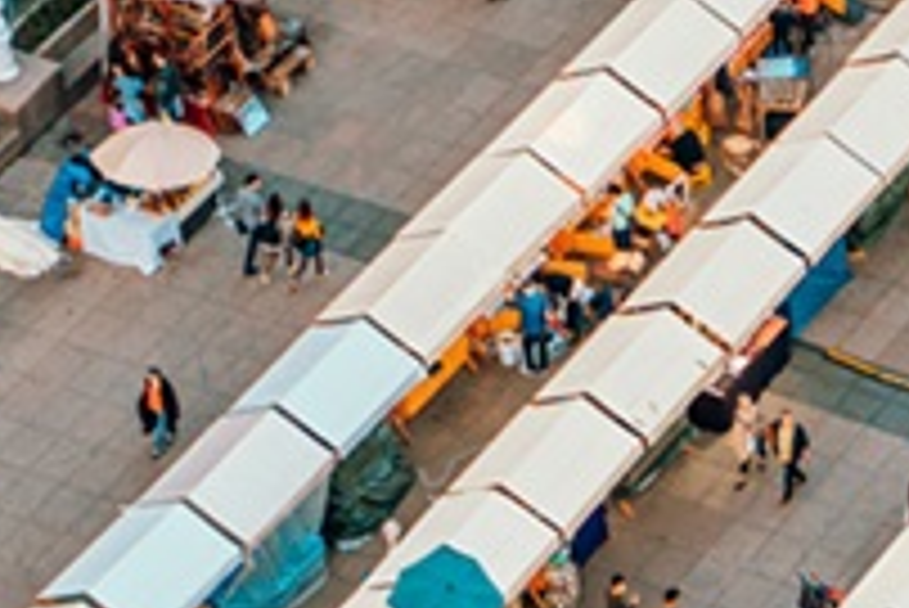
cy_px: 1293
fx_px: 5938
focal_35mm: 235
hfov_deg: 8.5
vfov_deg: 5.7
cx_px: 1438
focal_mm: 55
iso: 640
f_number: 2.2
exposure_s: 1/500
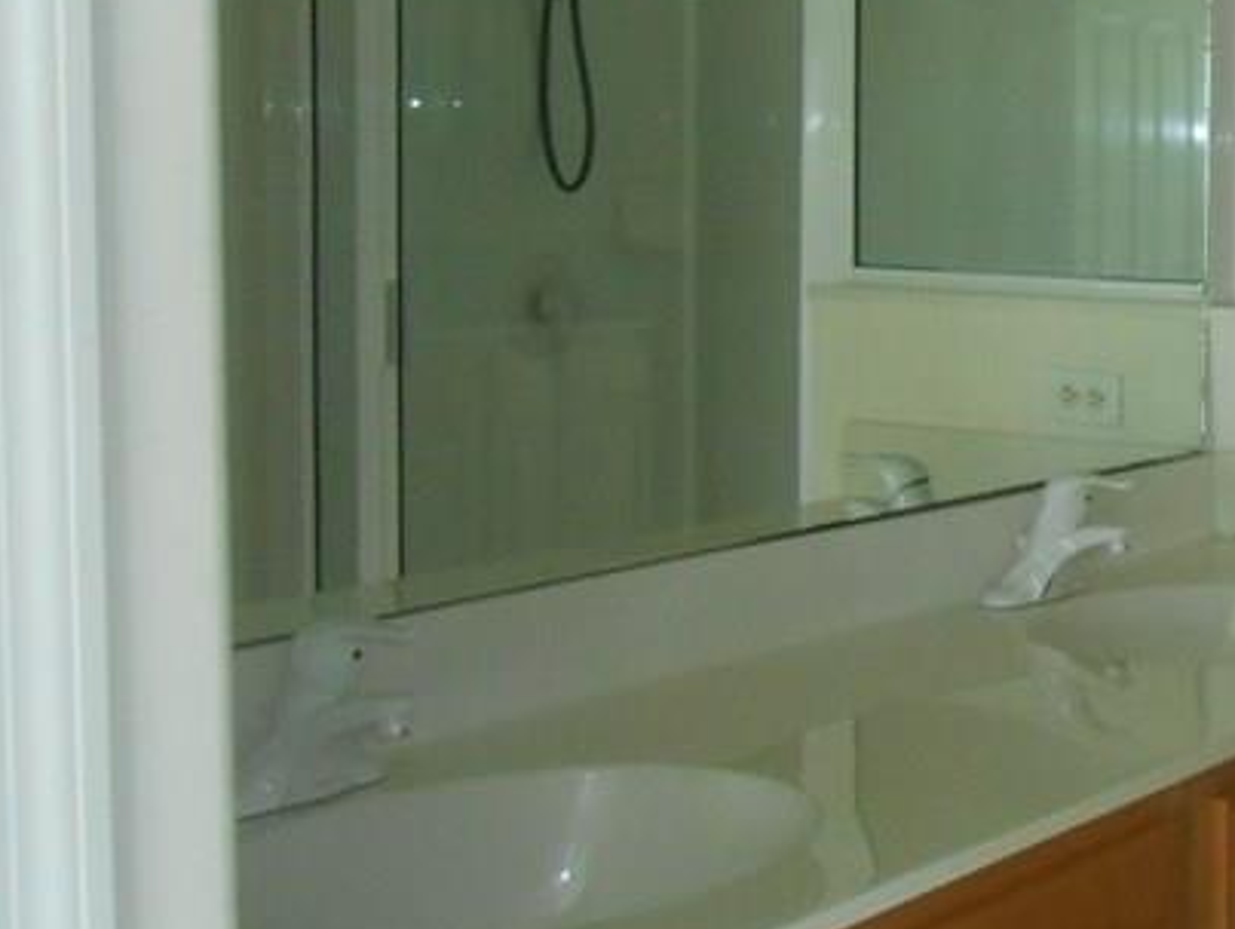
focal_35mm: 66
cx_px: 1394
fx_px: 2357
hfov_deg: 26.7
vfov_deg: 22.2
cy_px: 353
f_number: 3.5
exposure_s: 1/30
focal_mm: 4.6
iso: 400
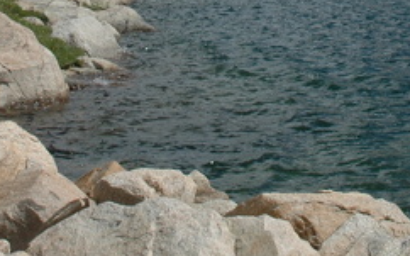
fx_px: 1005
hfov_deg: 23.1
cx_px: 219
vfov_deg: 13.9
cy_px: -92
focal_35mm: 90
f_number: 11
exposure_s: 1/500
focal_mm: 18
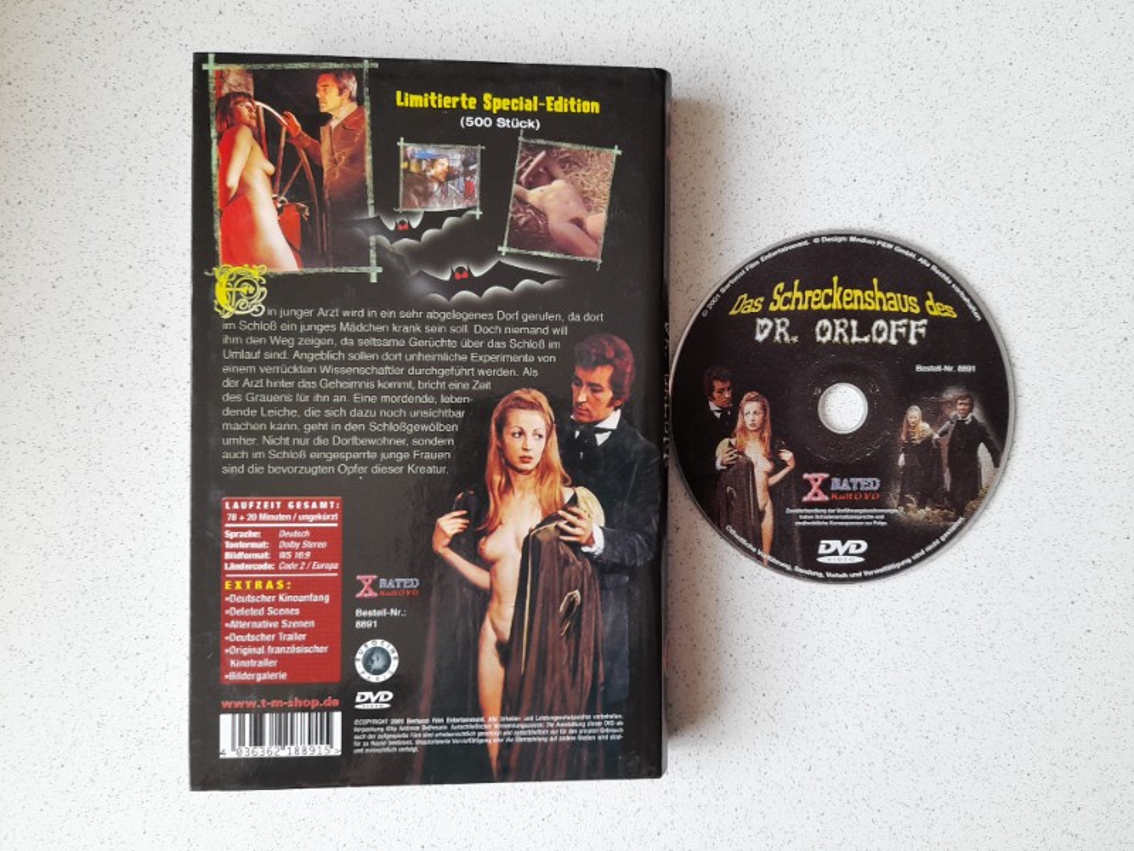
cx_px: 567
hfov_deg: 69.4
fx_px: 819
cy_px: 426
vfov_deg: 54.9
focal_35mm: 25
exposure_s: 1/50
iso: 80
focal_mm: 4.6
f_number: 2
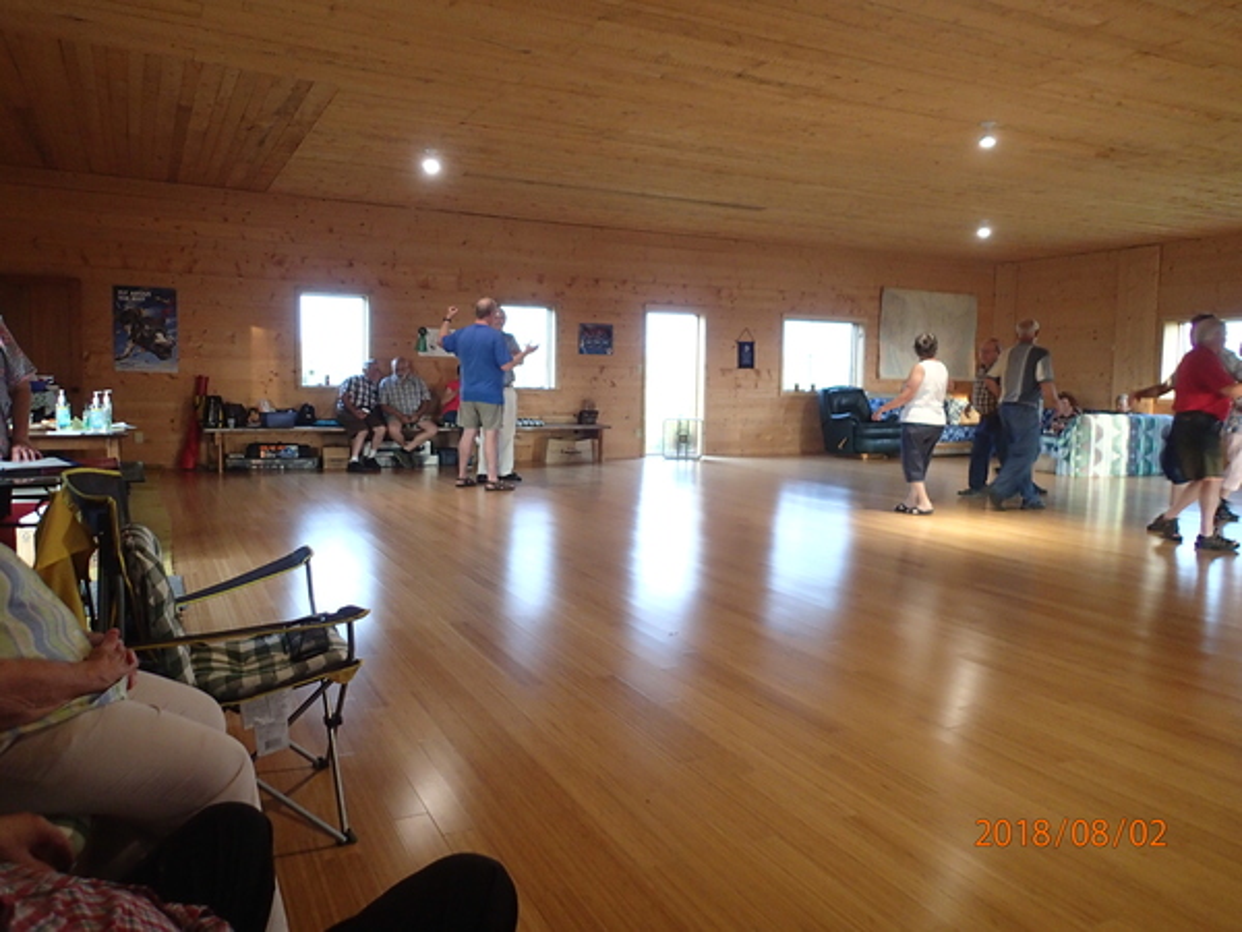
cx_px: 621
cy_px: 466
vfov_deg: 54.9
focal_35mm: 25
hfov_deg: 69.4
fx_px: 897
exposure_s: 1/30
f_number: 2
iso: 400
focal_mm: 4.5
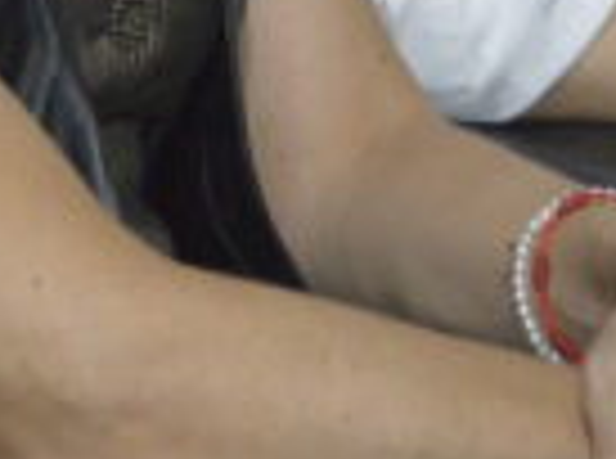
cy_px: -479
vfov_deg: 5.2
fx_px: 4987
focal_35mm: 281
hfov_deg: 7.0
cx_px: -117
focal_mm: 26
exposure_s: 1/60
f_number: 4.2
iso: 2000
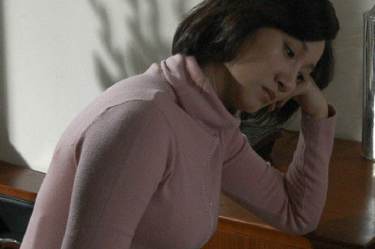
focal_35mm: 110
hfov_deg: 18.4
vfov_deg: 12.3
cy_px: 30
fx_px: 1145
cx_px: 298
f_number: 5
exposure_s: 1/80
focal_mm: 22
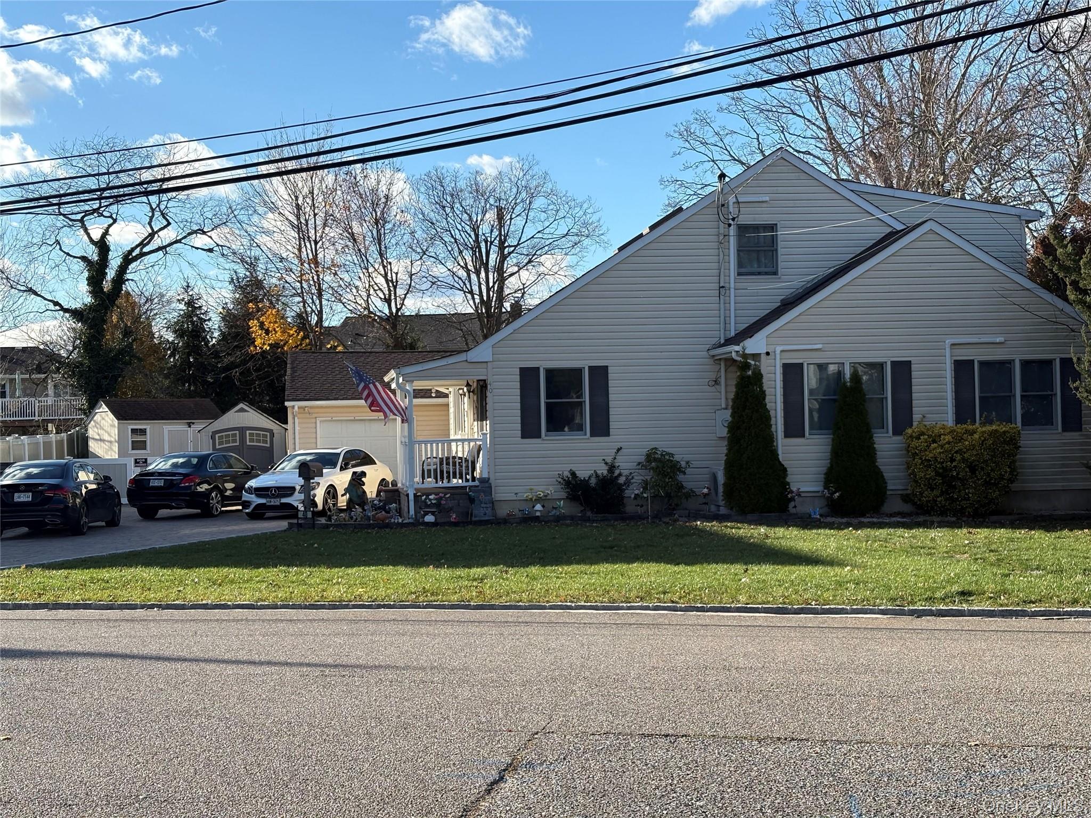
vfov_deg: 28.0
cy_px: 409
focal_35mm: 52
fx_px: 1639
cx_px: 546
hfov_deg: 36.8
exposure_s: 1/1848
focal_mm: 5.96
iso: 32
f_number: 1.6
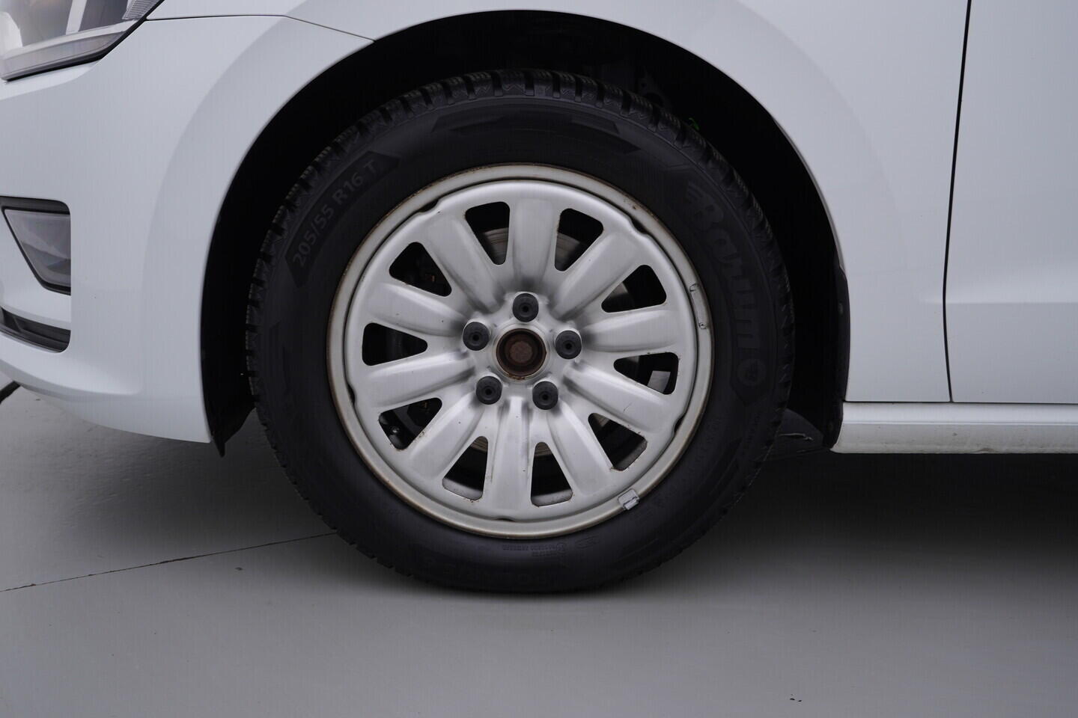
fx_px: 1078
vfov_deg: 36.9
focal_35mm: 36
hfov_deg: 53.1
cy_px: 359
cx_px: 539
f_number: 4
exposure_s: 1/80
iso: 125
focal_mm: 24
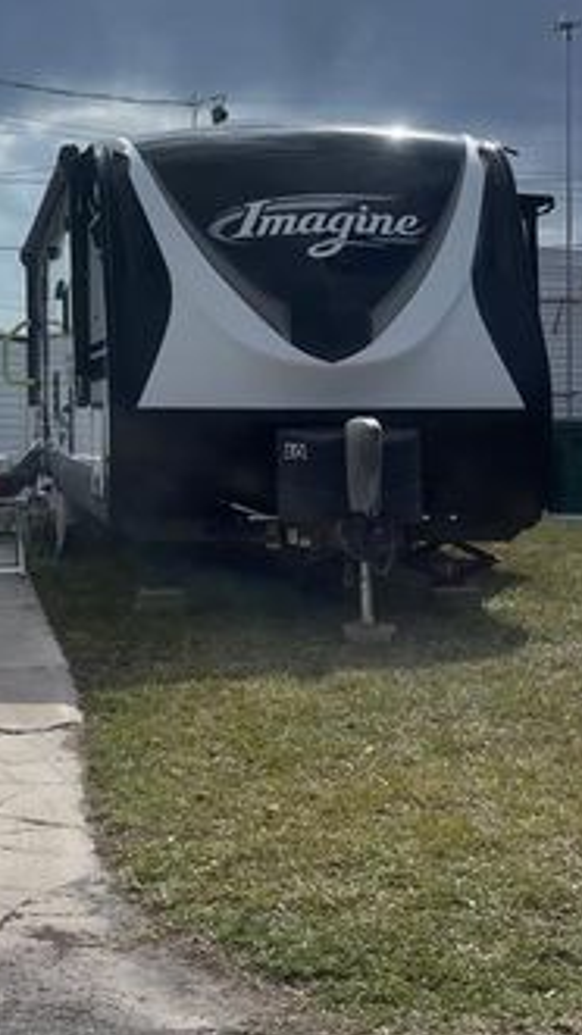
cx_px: -53
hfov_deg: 20.1
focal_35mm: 57
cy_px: 333
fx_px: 1565
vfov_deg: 36.2
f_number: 1.6
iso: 32
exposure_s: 1/10753
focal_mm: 4.2
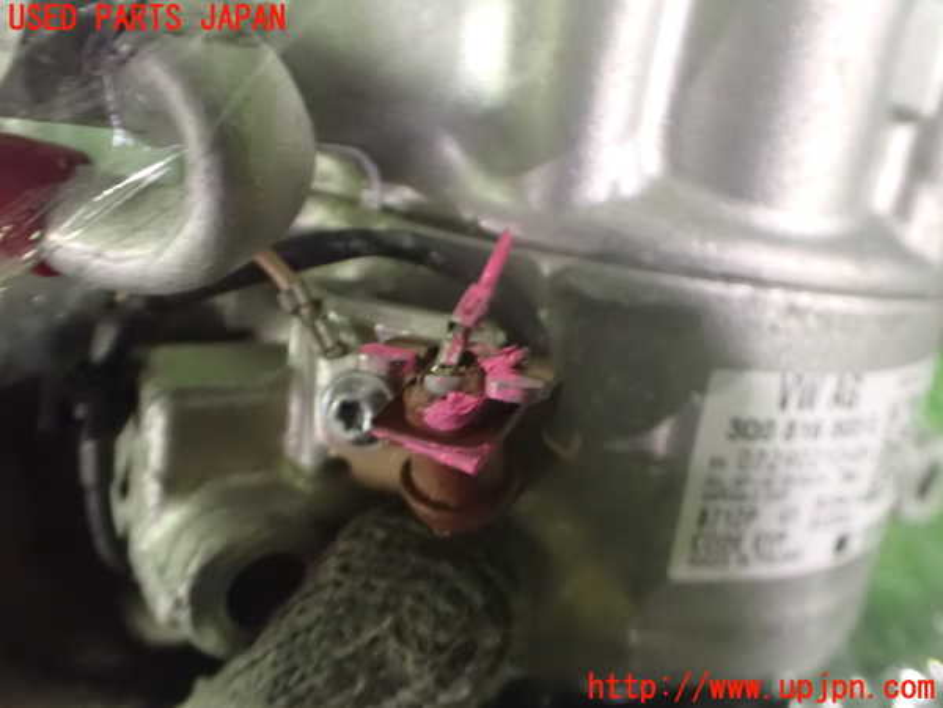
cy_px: 354
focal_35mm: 30
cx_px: 472
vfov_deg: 46.8
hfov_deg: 60.0
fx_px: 817
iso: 1600
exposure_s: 1/15
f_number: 2.3
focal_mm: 5.4
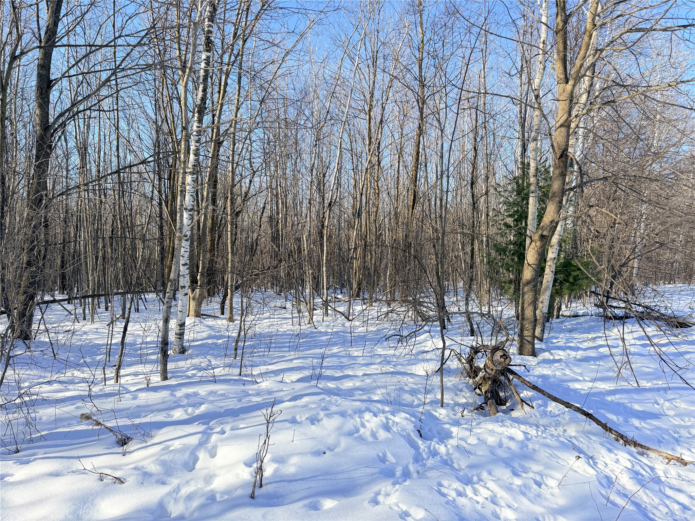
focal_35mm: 24
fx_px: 482
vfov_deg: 56.8
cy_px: 260
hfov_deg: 71.6
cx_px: 348
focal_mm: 6.76
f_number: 1.78
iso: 100
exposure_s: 1/2299
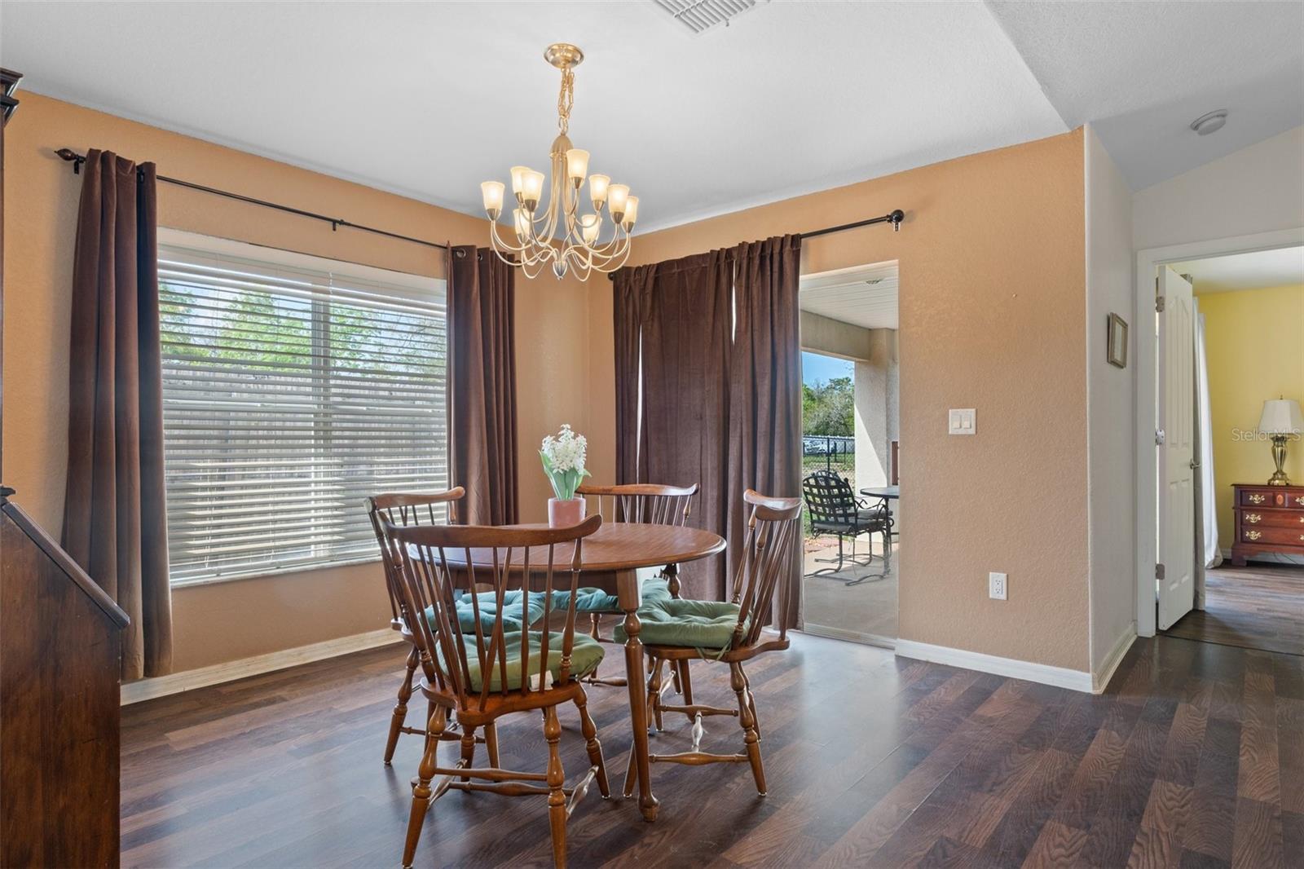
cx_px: 652
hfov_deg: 85.4
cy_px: 434
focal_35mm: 20
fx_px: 706
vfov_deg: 63.2
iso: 250
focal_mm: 13
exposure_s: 1/2
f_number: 8
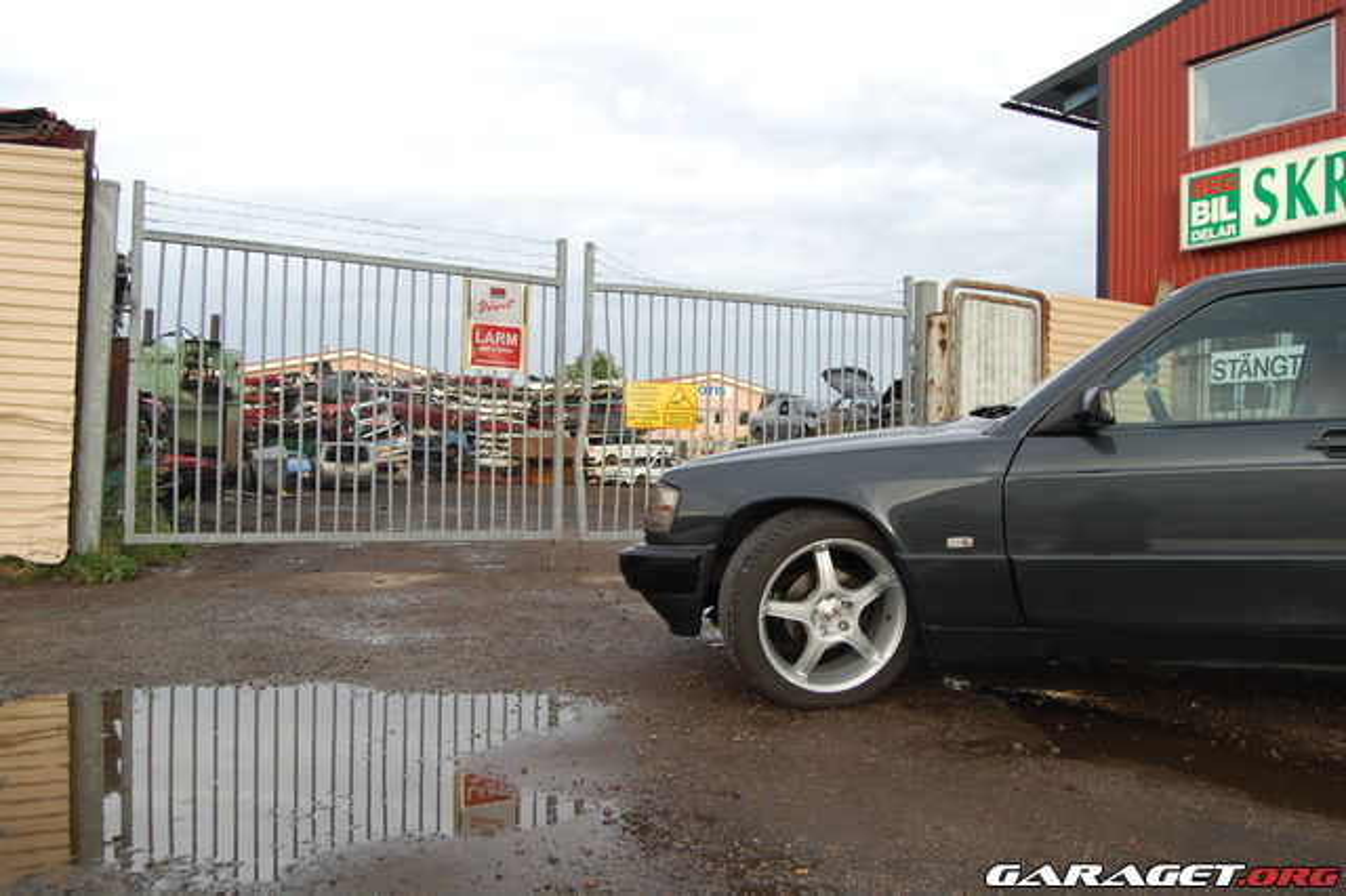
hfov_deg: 62.0
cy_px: 448
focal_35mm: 30
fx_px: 1121
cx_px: 673
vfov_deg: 43.6
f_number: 5.6
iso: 280
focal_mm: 20
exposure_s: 1/125
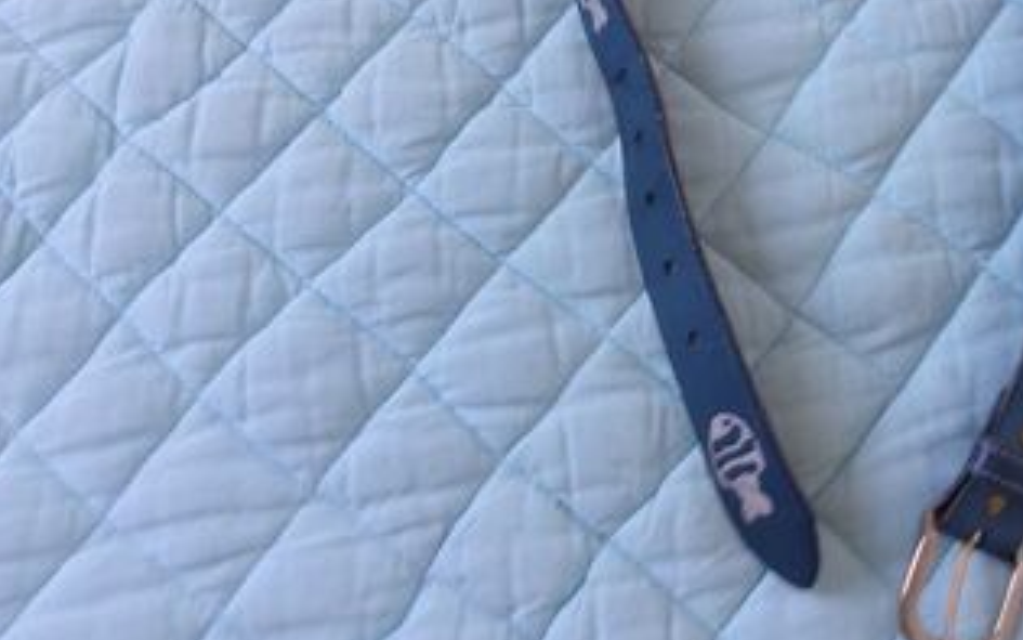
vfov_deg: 30.1
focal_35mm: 42
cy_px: 159
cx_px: 740
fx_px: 1171
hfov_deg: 45.9
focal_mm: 3.08
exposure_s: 1/50
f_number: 2
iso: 80
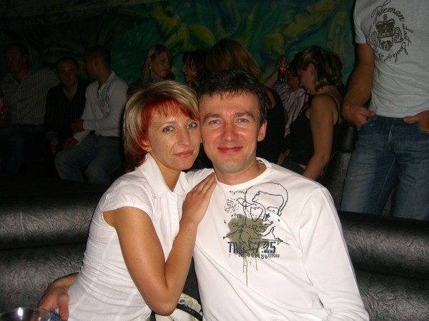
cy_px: 160
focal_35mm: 38
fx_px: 471
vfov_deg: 37.7
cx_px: 214
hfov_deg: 49.0
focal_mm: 7.9
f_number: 2.8
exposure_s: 1/60
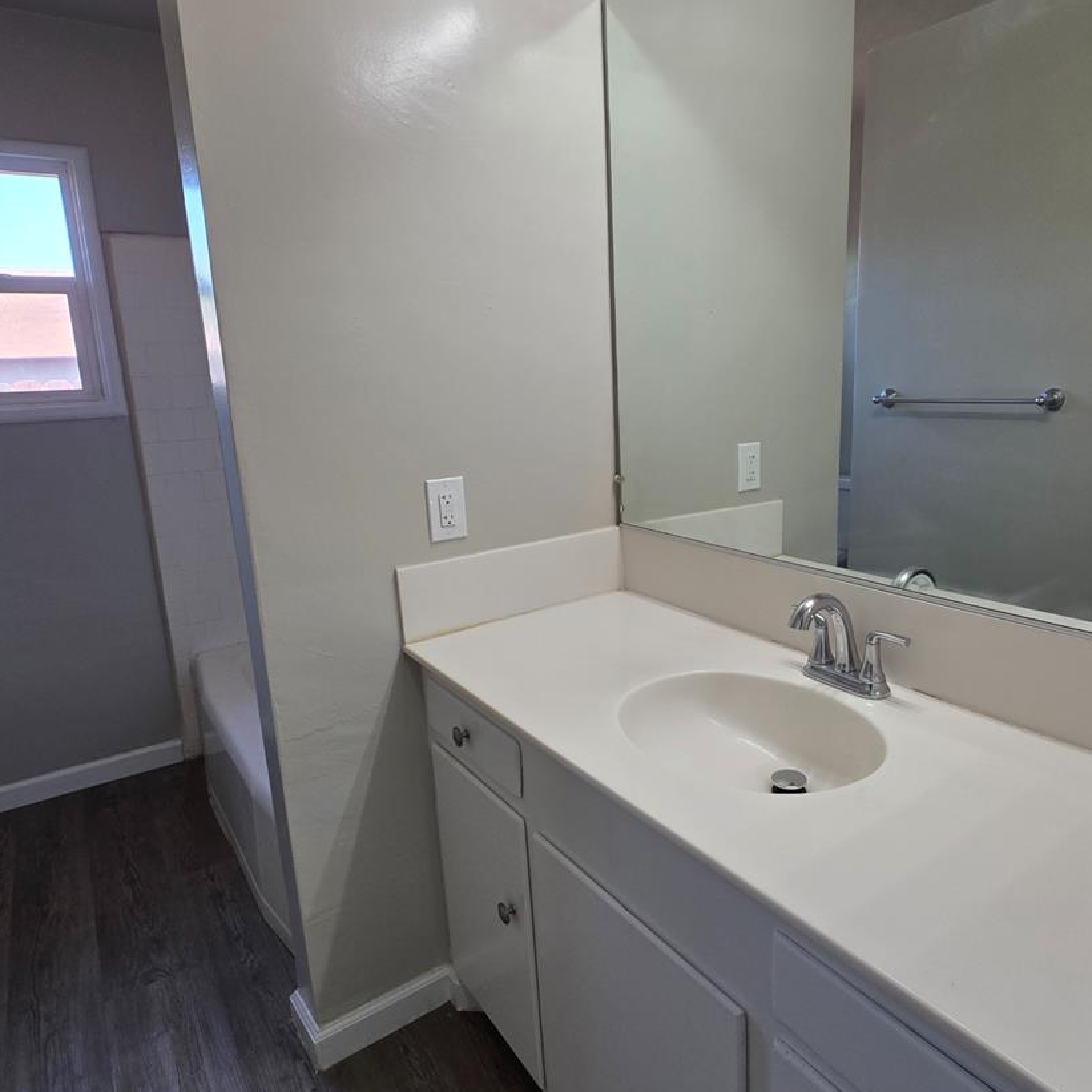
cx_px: 613
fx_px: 749
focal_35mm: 21
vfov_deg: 72.1
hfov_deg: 71.9
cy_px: 529
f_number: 1.9
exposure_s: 1/120
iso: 80
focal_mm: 2.2
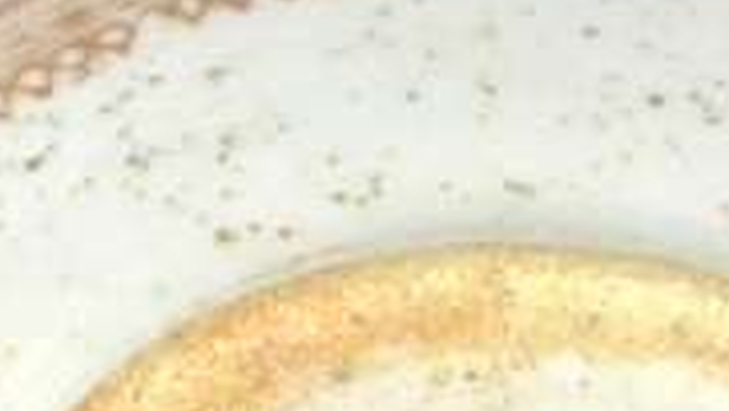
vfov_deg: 2.7
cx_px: 552
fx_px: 8606
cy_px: 882
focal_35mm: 445
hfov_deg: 4.8
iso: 200
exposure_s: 1/100
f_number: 4.6
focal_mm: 13.2
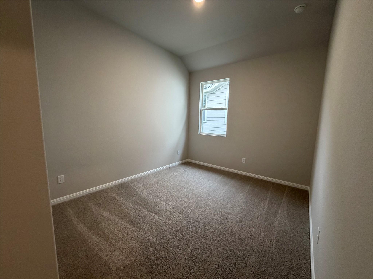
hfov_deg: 102.1
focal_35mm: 14
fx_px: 151
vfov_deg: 85.7
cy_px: 140
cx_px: 186
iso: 250
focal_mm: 2.22
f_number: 2.2
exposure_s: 1/60
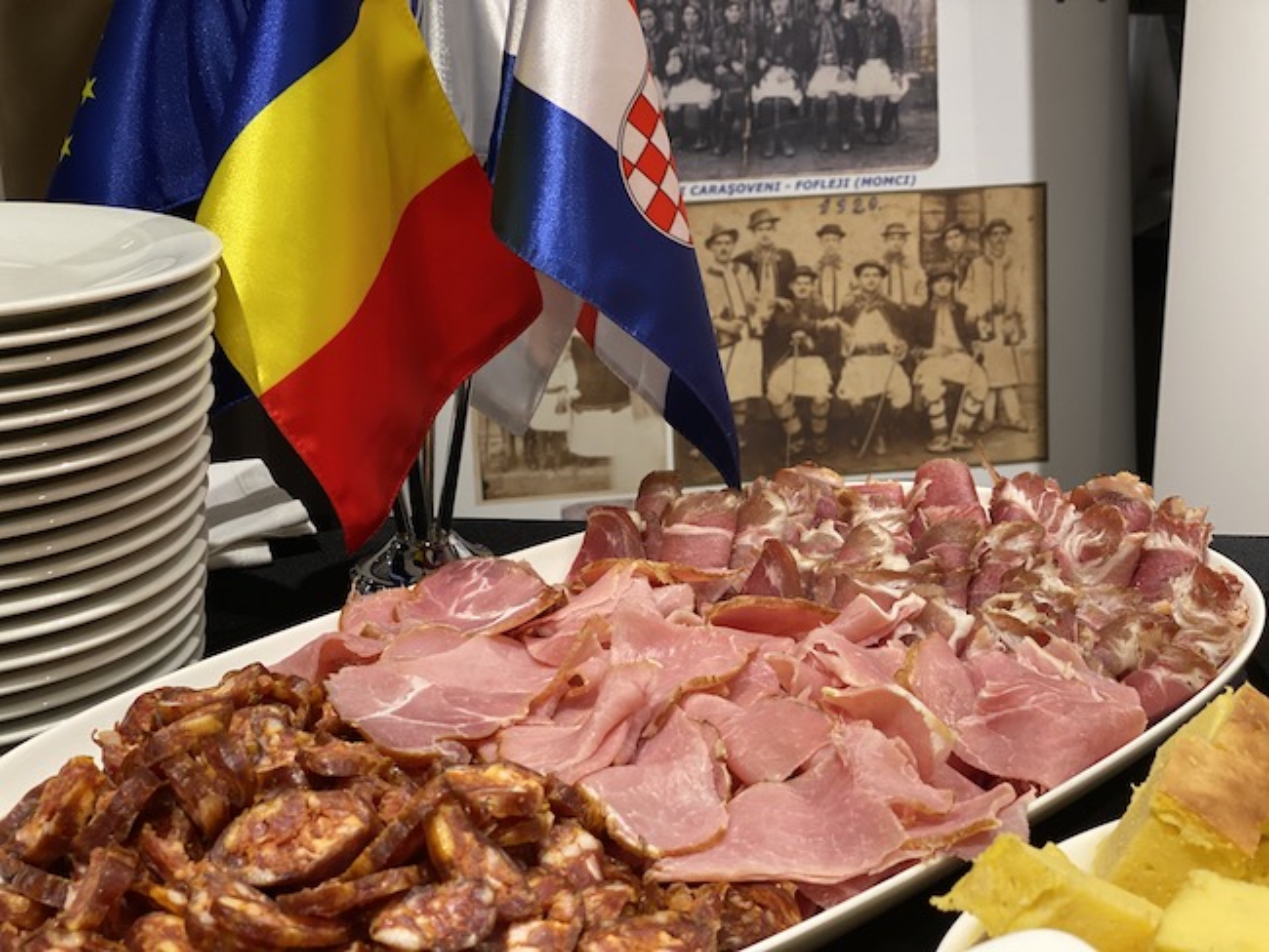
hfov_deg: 36.8
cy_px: 476
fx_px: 1907
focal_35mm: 52
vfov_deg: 28.1
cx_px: 634
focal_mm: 6
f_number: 2
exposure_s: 1/33
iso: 125
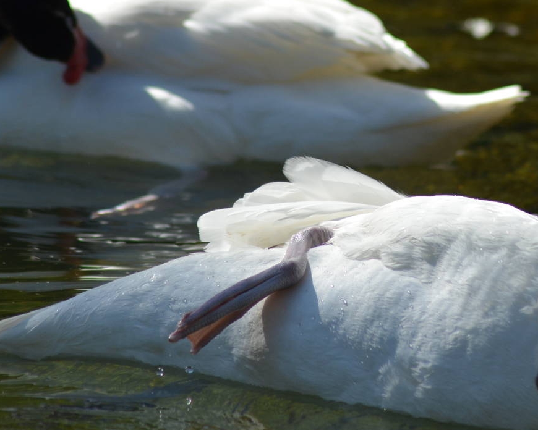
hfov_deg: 3.8
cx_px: 363
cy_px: 139
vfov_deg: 3.1
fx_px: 8023
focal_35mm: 504
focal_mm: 195
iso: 400
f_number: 5.6
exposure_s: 1/2000
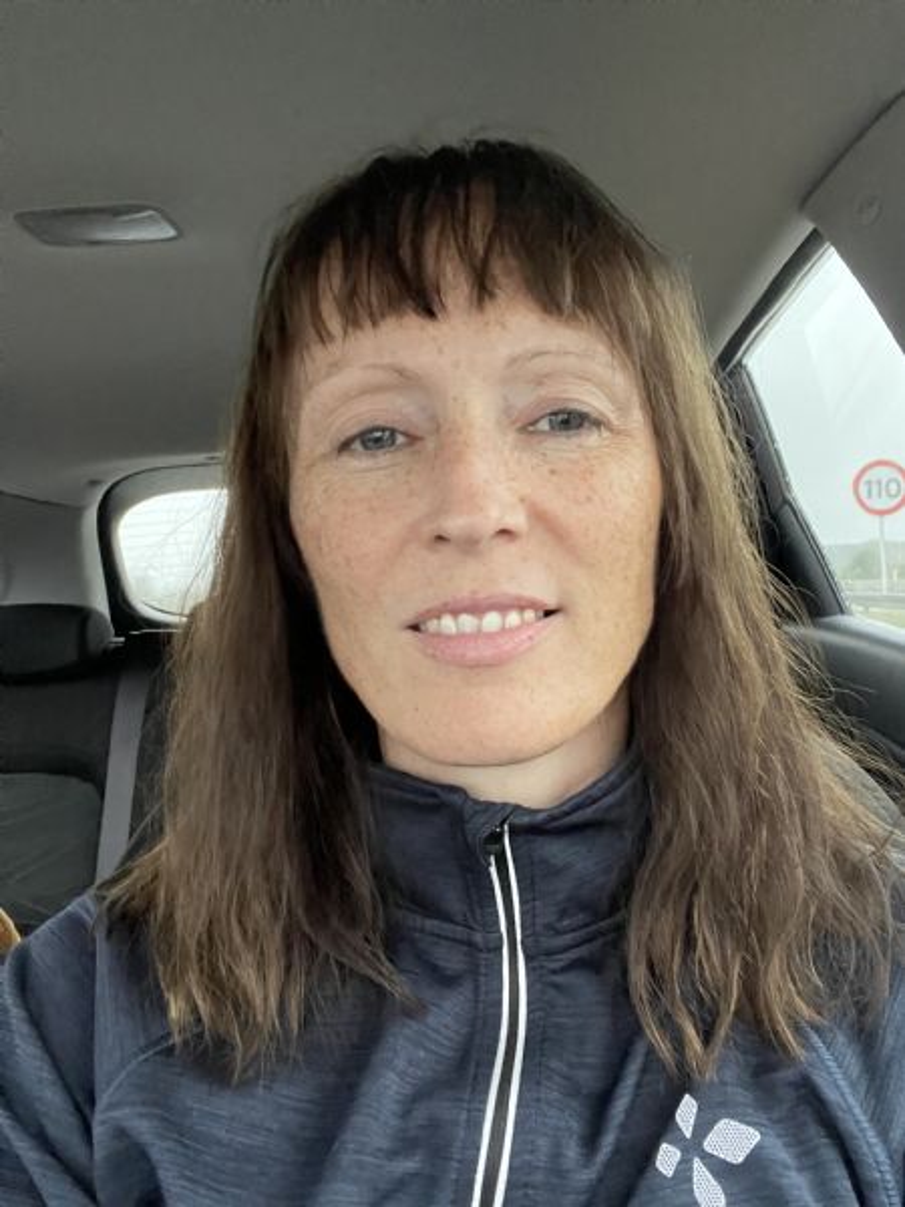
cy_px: 604
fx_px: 1046
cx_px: 452
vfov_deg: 60.0
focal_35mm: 30
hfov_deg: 46.8
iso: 400
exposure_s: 1/35
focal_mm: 2.71
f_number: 2.2
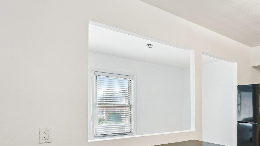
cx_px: 201
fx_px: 179
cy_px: 111
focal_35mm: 26
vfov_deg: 42.9
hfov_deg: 66.4
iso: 400
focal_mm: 16
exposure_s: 1/3.33
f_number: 8
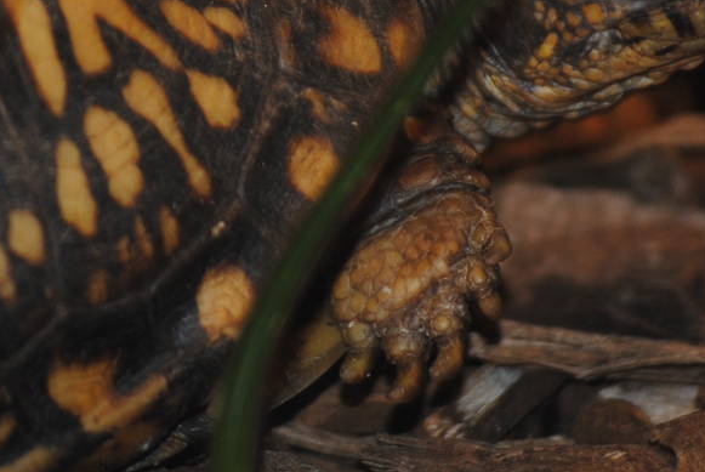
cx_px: 87
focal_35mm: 433
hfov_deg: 4.7
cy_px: 36
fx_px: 8498
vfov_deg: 3.2
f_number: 4.5
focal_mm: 105
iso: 200
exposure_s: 1/60
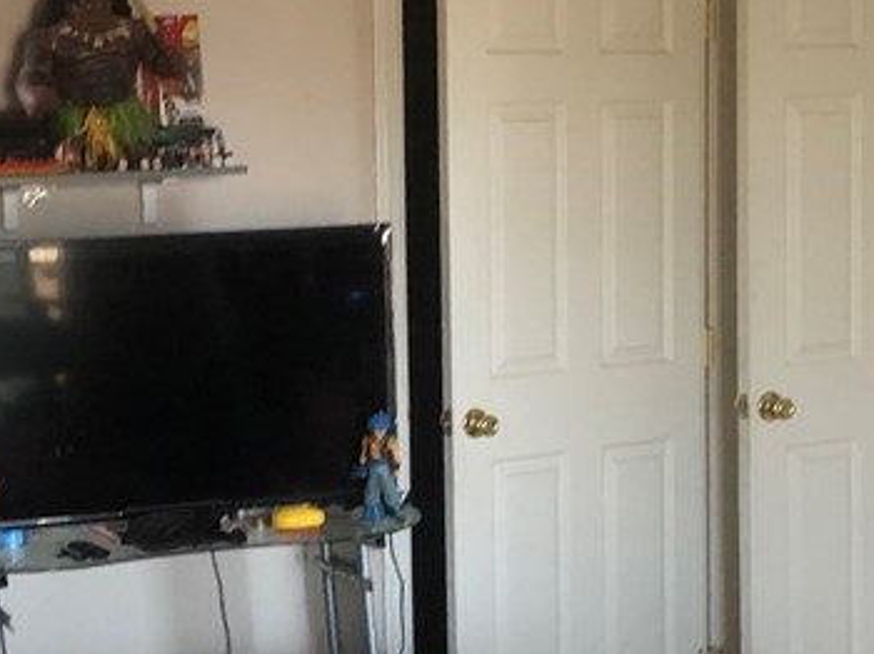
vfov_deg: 17.9
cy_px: 437
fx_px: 2069
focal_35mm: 82
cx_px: 250
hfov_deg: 23.7
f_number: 1.8
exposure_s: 1/5
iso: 100
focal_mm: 3.99
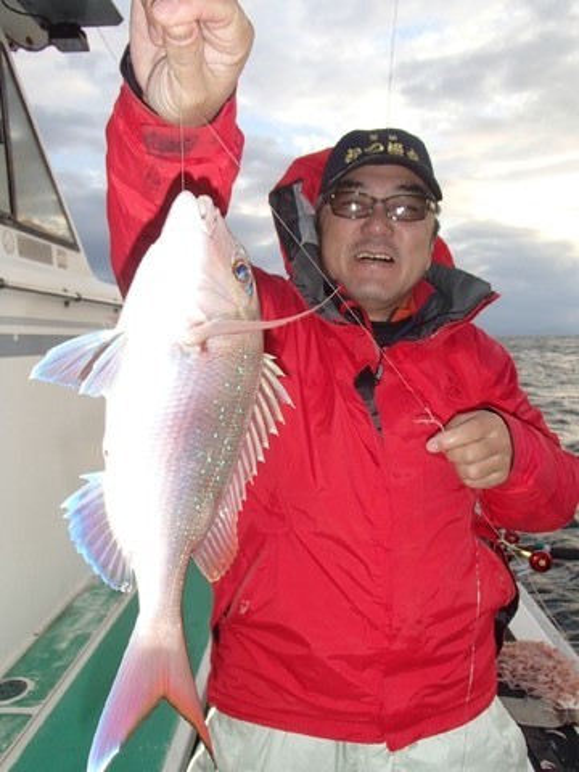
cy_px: 386
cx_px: 290
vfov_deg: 63.4
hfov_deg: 49.7
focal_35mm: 28
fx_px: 624
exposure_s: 1/125
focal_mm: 5
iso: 100
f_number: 3.9
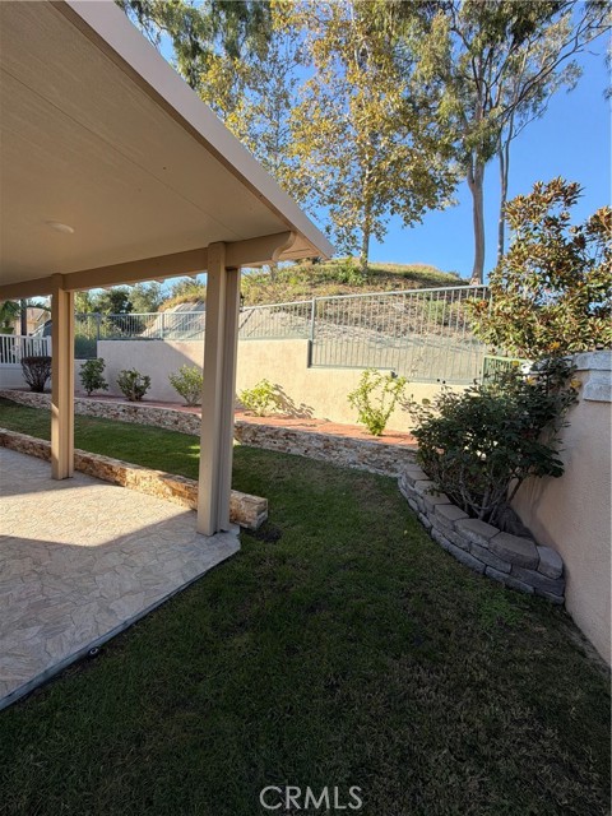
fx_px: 330
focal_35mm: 14
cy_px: 408
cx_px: 306
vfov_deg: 102.1
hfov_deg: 85.7
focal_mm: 2.22
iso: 50
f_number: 2.2
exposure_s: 1/502
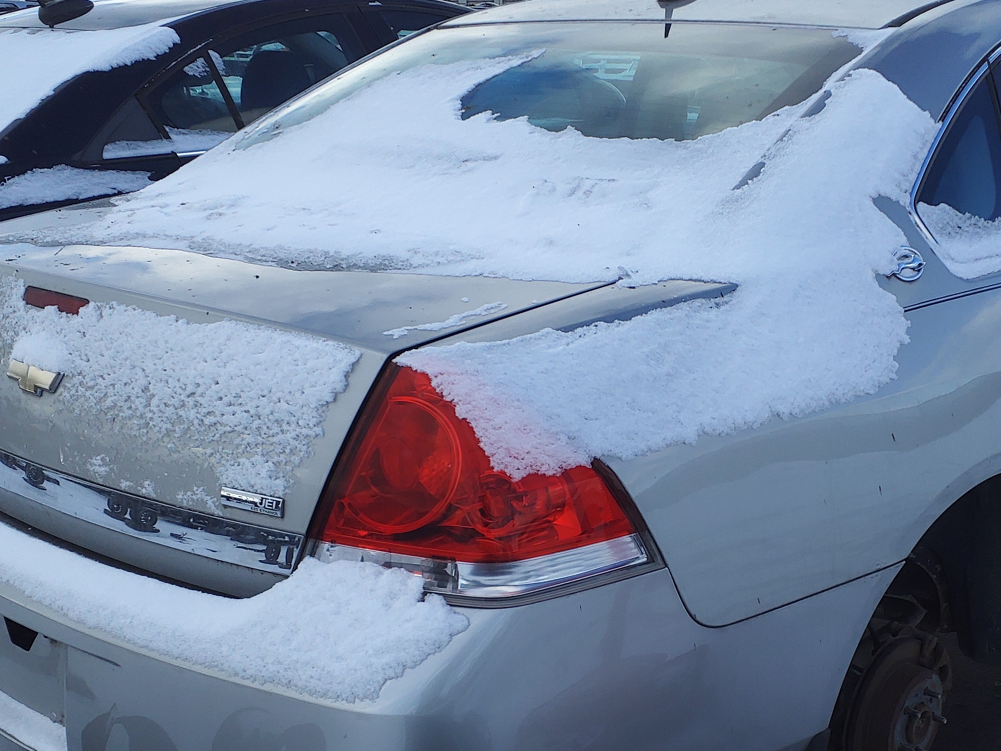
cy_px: 502
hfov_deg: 40.9
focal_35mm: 46
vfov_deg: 31.3
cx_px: 631
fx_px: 1330
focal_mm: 3.58
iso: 40
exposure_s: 1/1082
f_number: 1.9
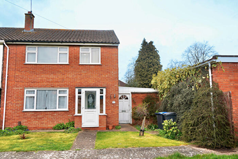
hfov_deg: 65.5
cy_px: 80
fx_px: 185
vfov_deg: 46.4
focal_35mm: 28
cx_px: 119
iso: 100
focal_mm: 28
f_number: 4.5
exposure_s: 1/125
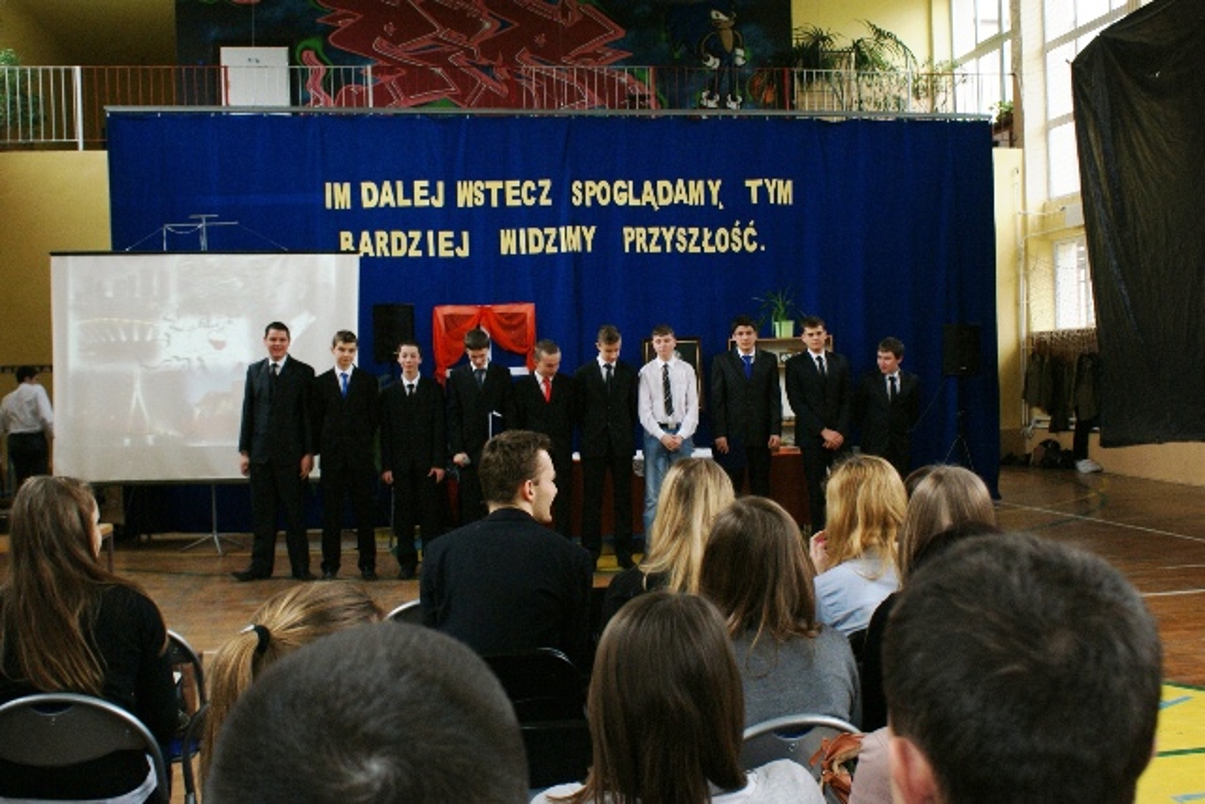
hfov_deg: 57.2
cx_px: 602
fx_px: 1105
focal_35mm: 33
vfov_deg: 40.0
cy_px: 402
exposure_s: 1/60
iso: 400
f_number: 5.6
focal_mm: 22
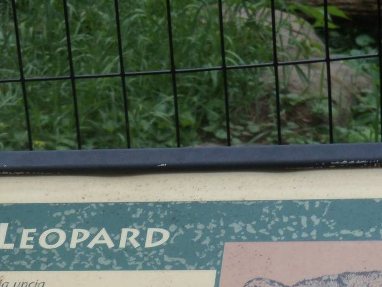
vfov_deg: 6.5
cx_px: 116
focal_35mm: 227
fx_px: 2505
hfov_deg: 8.7
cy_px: 287
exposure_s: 1/100
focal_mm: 17.9
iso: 64
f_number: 5.3
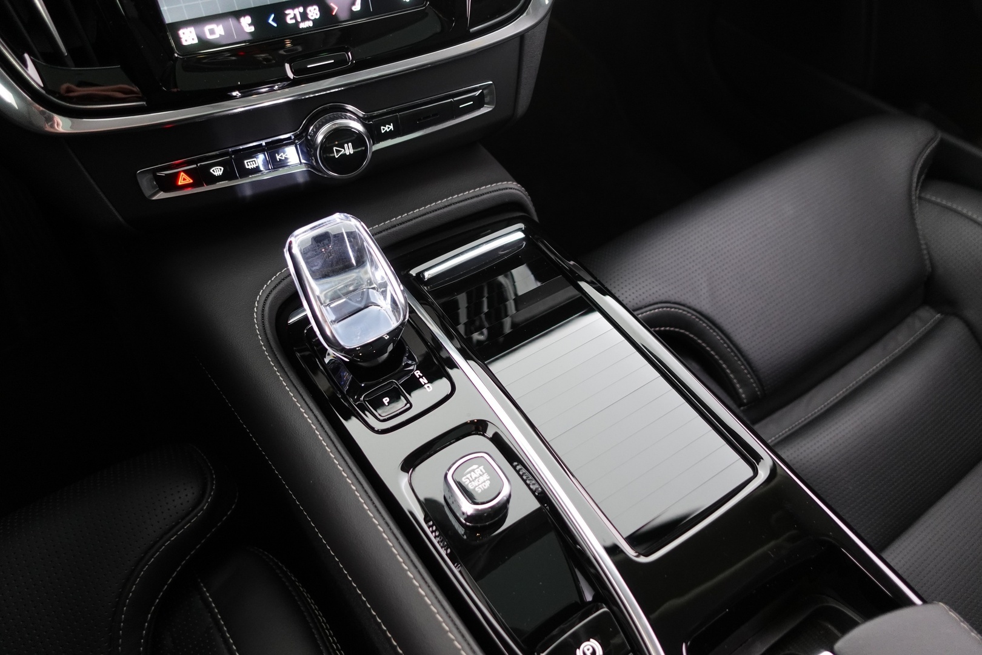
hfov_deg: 73.7
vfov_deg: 53.1
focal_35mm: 24
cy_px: 328
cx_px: 491
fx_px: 655
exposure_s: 1/13
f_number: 1.8
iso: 800
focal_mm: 9.4
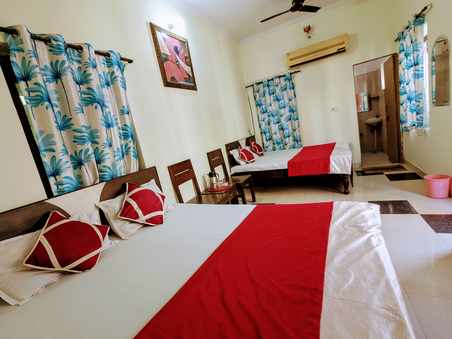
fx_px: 209
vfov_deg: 78.1
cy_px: 170
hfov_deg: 94.5
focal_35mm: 16
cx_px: 226
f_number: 2.2
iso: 54
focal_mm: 2.35
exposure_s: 1/25
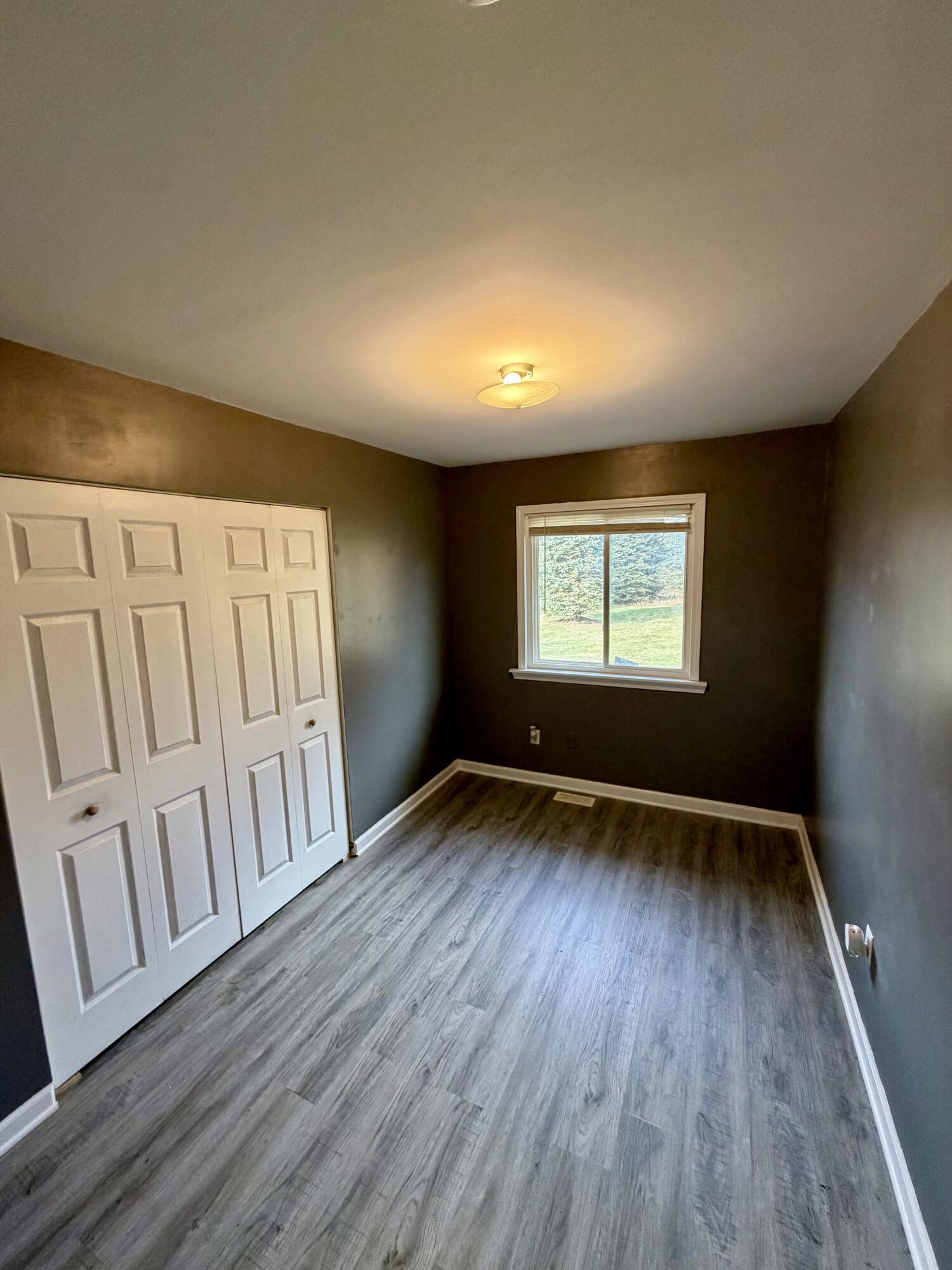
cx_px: 476
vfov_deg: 102.1
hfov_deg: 85.7
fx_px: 513
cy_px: 635
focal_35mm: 14
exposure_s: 1/60
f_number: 2.2
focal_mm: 2.22
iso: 200
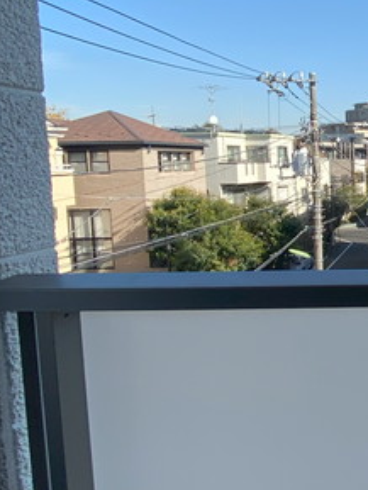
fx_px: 510
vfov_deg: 51.2
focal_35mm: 36
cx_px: 439
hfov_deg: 32.8
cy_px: 212
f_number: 2.4
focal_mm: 1.54
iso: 20
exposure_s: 1/888
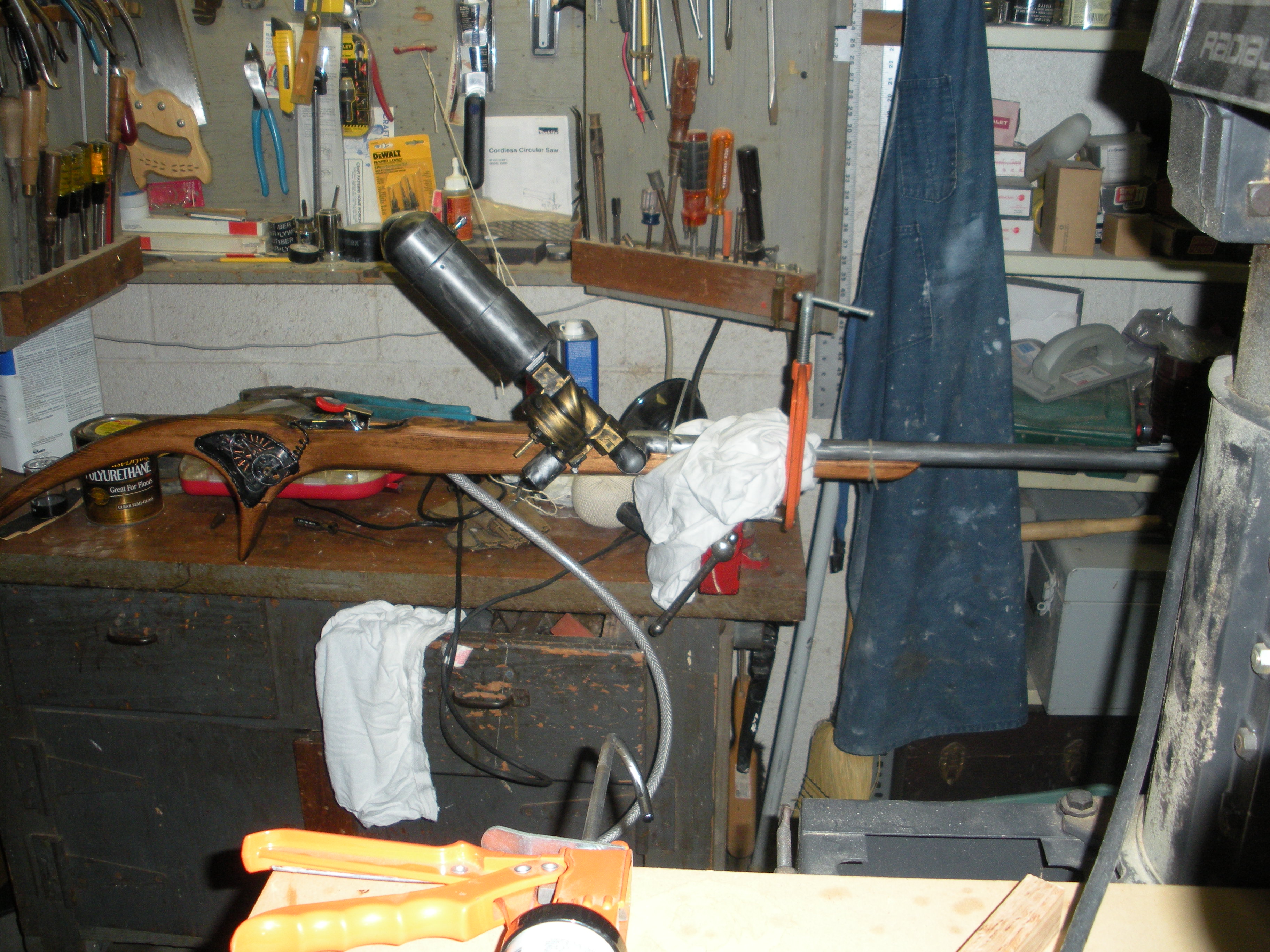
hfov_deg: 51.4
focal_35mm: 36
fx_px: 1321
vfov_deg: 39.7
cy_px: 476
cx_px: 635
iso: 179
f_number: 3.5
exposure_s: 1/60
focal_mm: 6.3
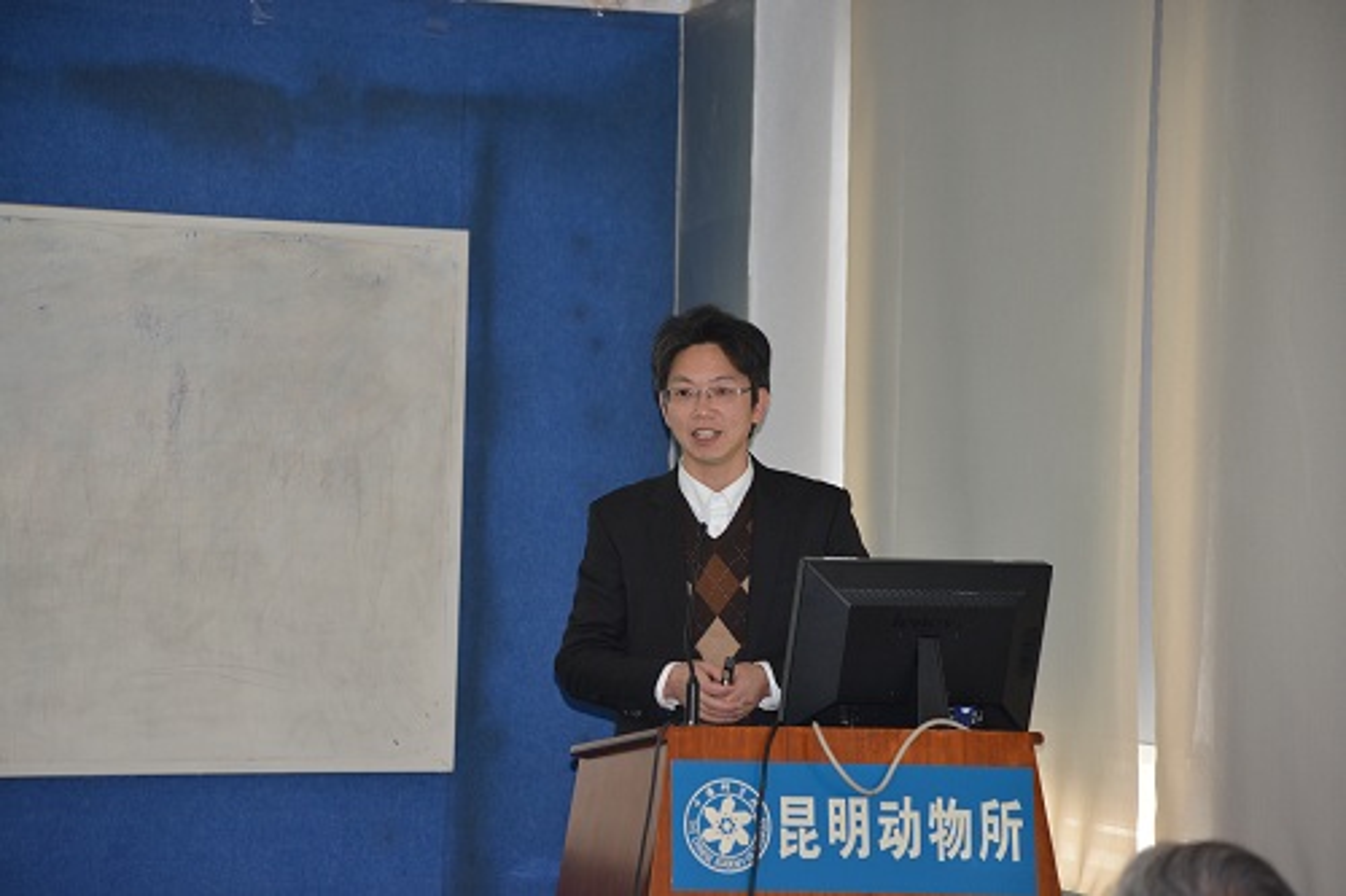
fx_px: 4111
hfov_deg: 18.6
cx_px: 673
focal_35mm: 110
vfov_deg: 12.4
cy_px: 448
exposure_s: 1/60
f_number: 4
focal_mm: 110
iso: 800
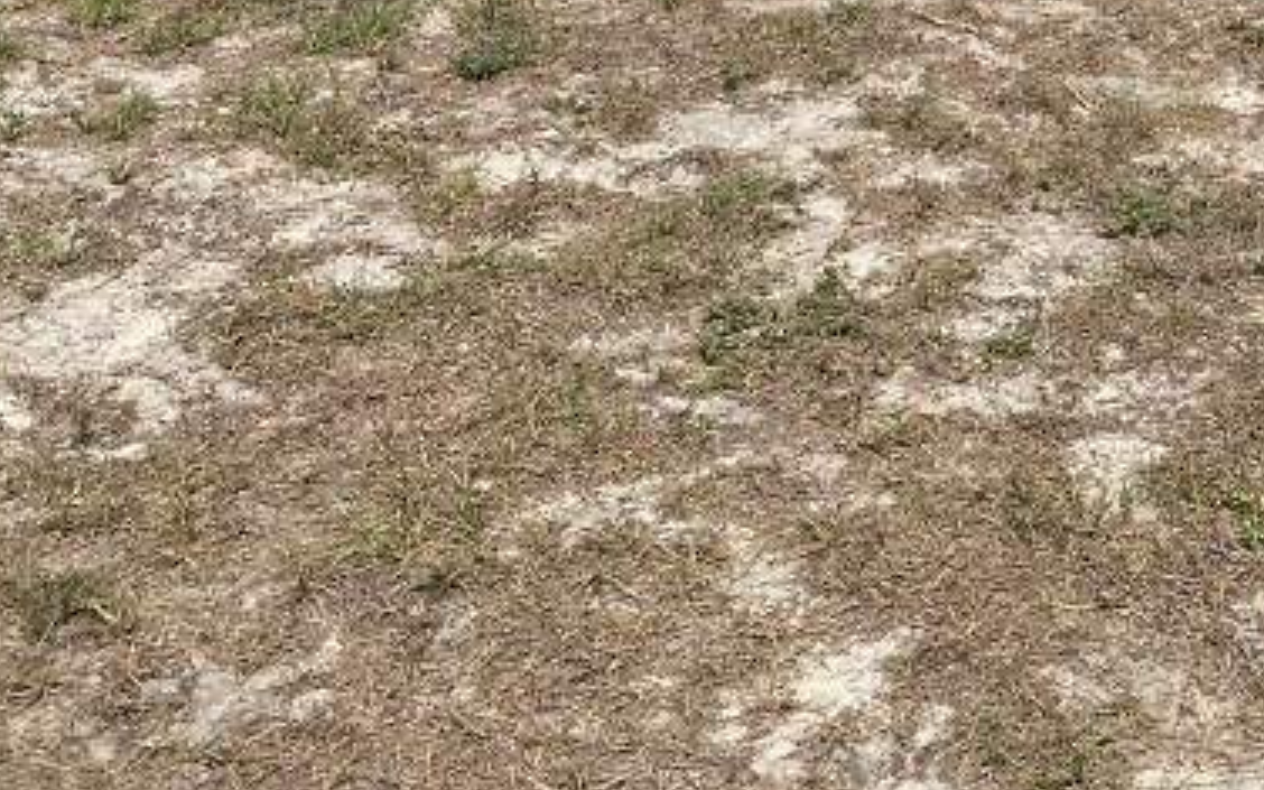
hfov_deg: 25.9
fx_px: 2584
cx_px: 1301
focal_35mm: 75
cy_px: -481
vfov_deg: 15.6
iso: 32
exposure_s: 1/2688
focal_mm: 4.25
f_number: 1.8
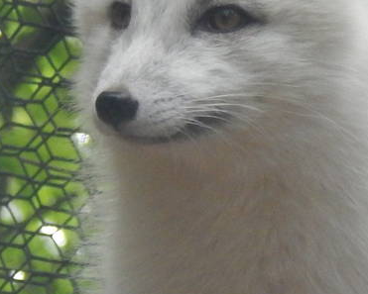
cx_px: 264
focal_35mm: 1632
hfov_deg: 1.2
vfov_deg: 0.9
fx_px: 17779
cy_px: 285
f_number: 5.7
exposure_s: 1/160
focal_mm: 69
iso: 400
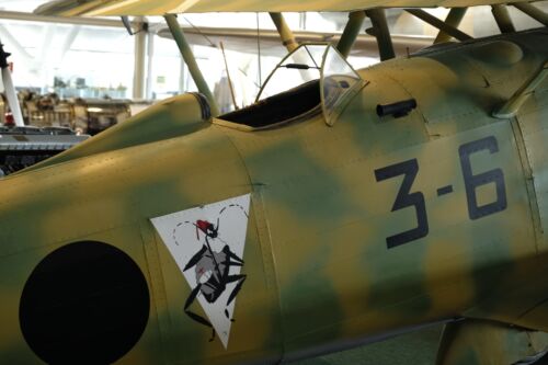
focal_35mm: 83
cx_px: 274
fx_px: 1263
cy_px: 182
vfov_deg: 16.4
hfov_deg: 24.5
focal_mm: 55
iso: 100
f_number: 4
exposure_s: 1/4
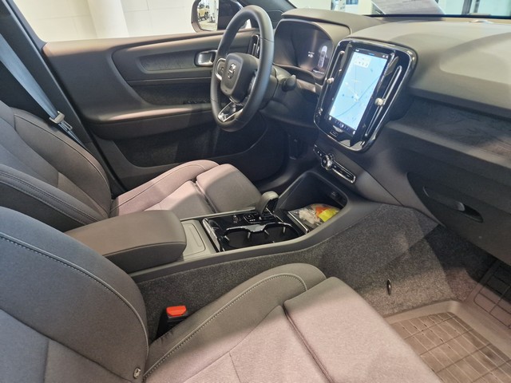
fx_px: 340
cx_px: 256
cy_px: 192
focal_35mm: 23
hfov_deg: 73.9
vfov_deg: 58.9
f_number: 1.8
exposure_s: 1/100
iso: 500
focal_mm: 5.4
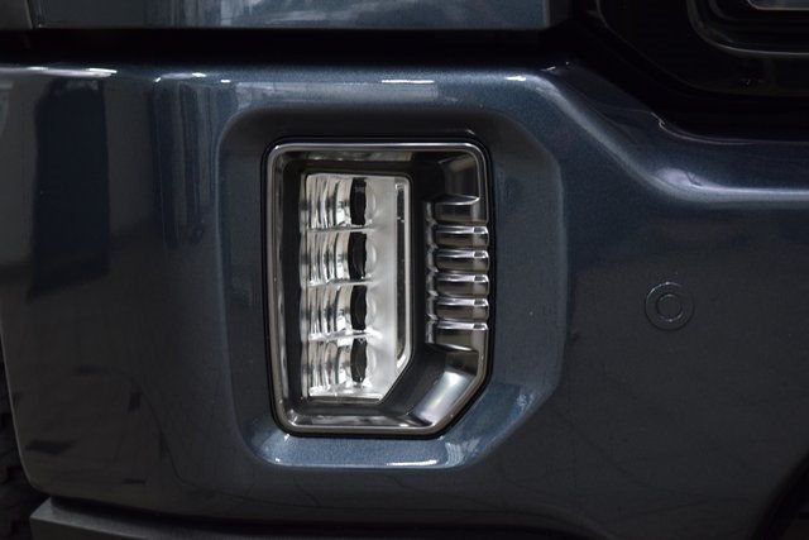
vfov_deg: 13.0
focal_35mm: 105
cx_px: 404
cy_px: 270
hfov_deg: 19.5
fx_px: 2360
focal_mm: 70
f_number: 4.5
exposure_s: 1/125
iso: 1600
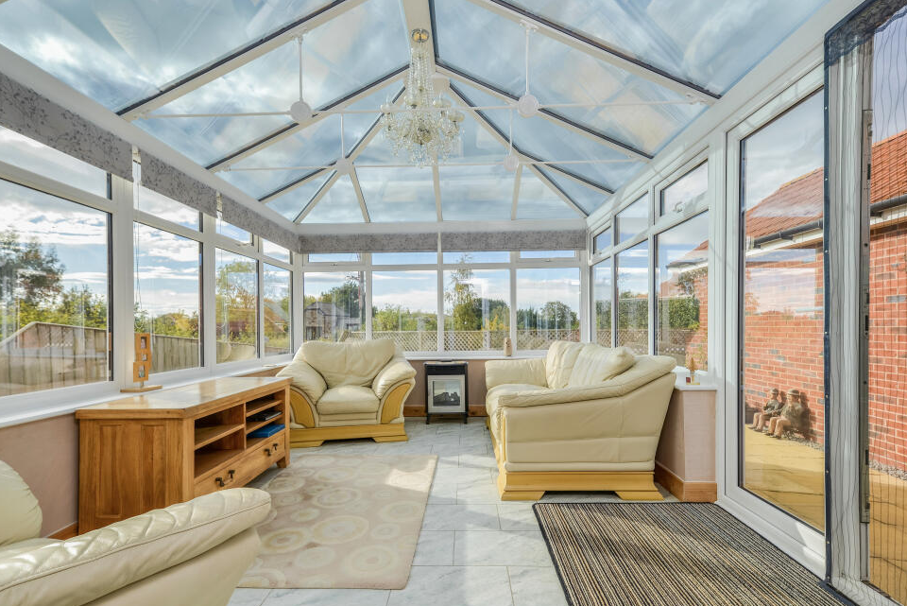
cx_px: 458
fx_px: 403
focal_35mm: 16
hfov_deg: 96.7
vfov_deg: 73.8
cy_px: 315
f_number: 8
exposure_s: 1/200
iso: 100
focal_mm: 15
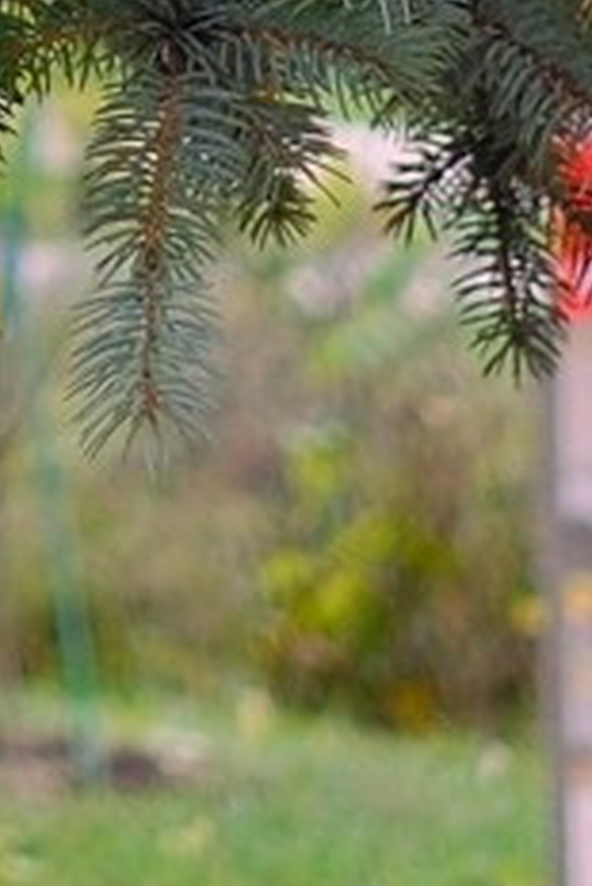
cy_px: -1409
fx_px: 6674
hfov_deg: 4.9
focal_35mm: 271
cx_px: -1108
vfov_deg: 7.1
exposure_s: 1/200
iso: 500
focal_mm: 23
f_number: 2
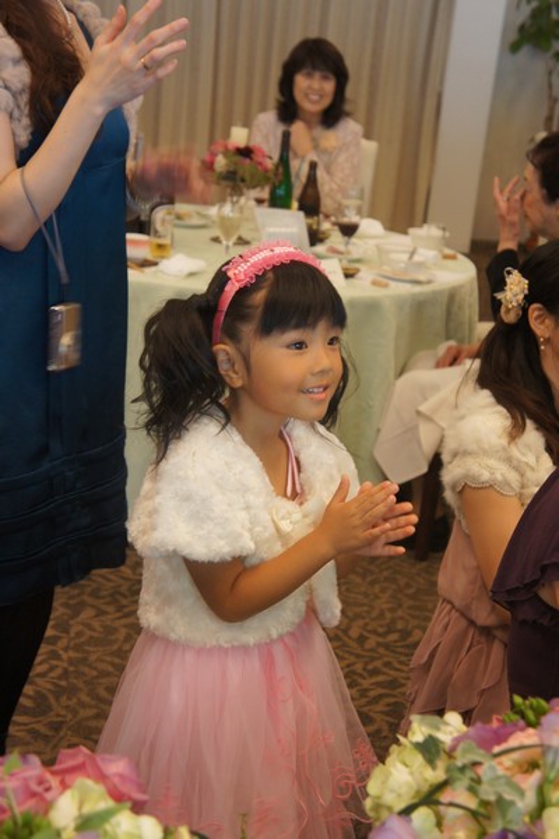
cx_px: 280
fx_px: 1364
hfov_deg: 23.2
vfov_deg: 34.2
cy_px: 420
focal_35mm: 58
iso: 1000
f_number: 4.5
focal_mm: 39
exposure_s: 1/60
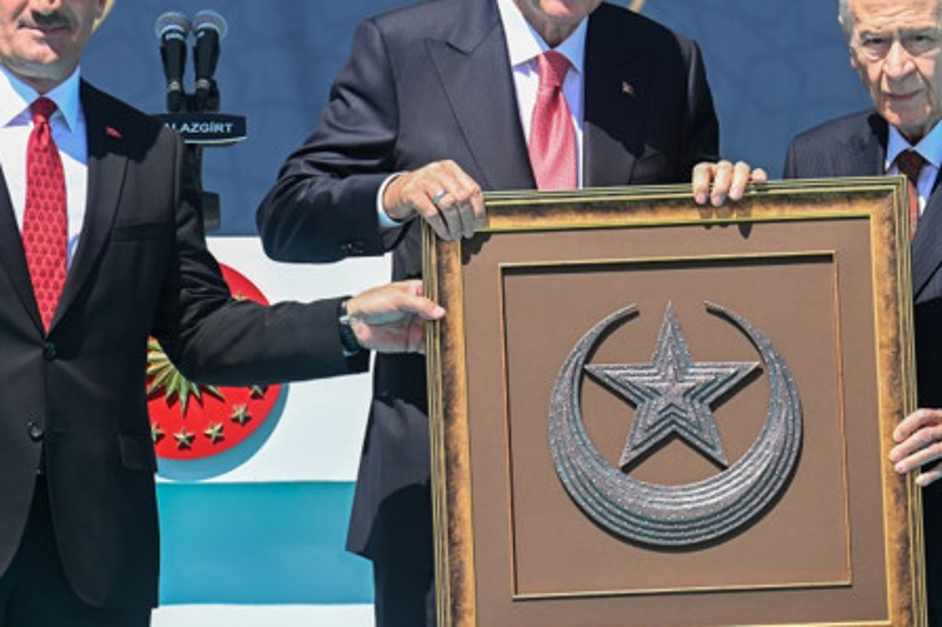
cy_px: 261
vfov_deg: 3.0
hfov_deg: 4.4
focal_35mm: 464
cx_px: 446
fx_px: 12132
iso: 200
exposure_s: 1/640
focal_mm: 270
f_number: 6.3
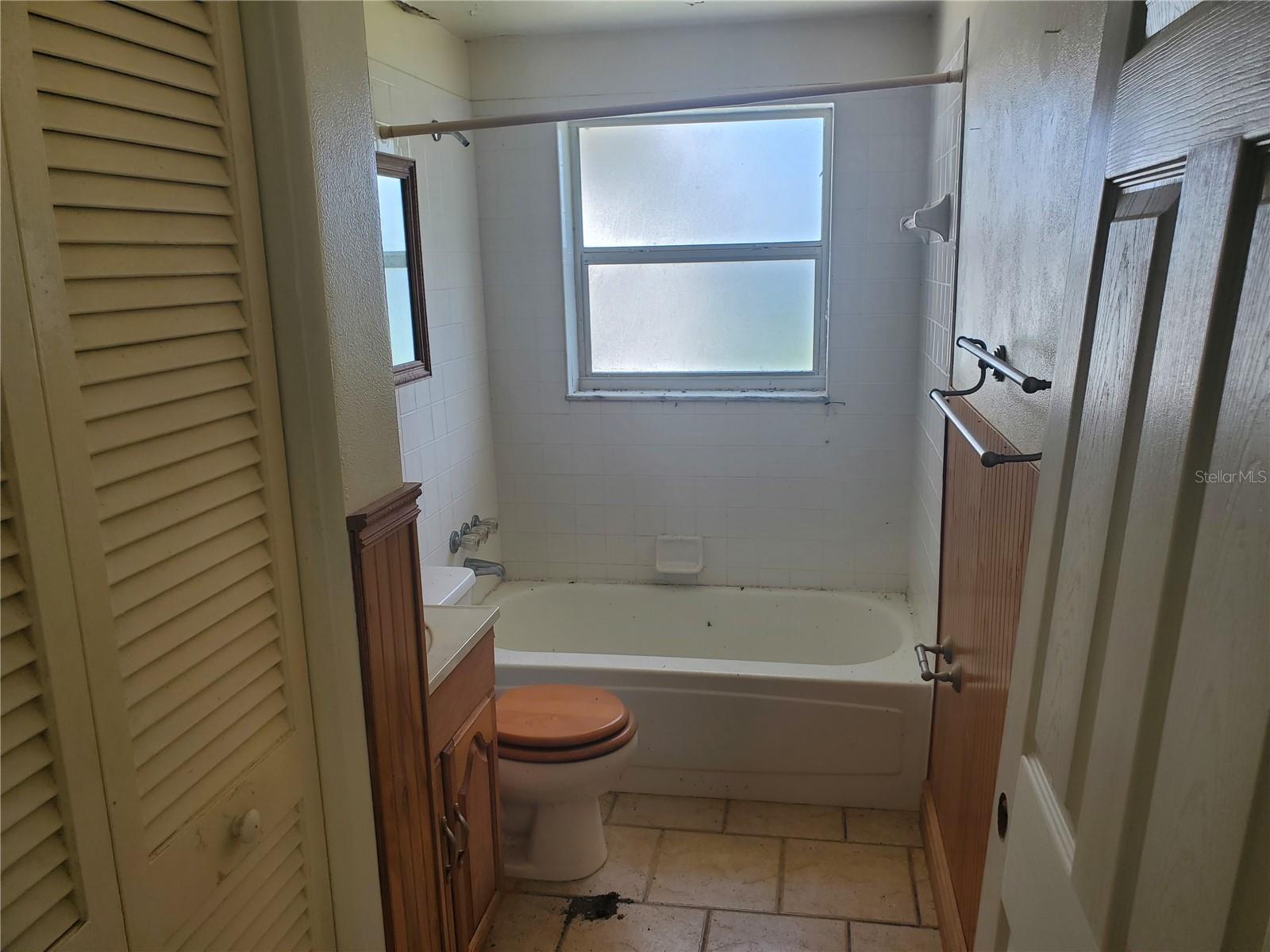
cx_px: 635
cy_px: 476
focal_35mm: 26
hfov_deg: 67.3
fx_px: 954
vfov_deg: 53.1
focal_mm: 4.3
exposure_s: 1/81
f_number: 2.4
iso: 50
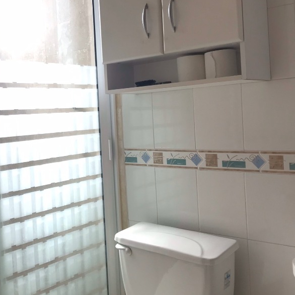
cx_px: 108
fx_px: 434
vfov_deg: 37.5
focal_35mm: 45
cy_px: 123
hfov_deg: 37.3
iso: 25
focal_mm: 3.99
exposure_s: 1/60
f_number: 1.8
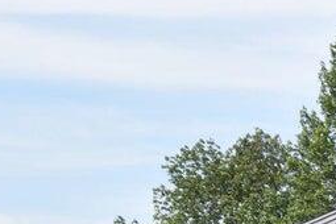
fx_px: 1475
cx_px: 577
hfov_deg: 12.1
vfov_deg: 8.5
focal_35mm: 158
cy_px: 319
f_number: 10
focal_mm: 28
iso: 200
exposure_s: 1/400
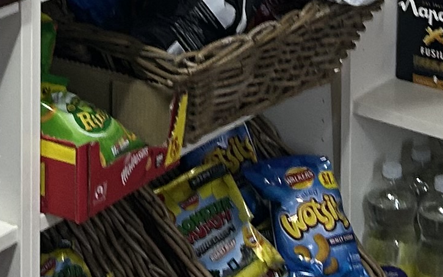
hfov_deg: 13.6
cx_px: 109
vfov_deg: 8.0
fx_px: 1847
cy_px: -351
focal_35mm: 153
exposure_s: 1/50
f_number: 1.5
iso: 80
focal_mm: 5.7
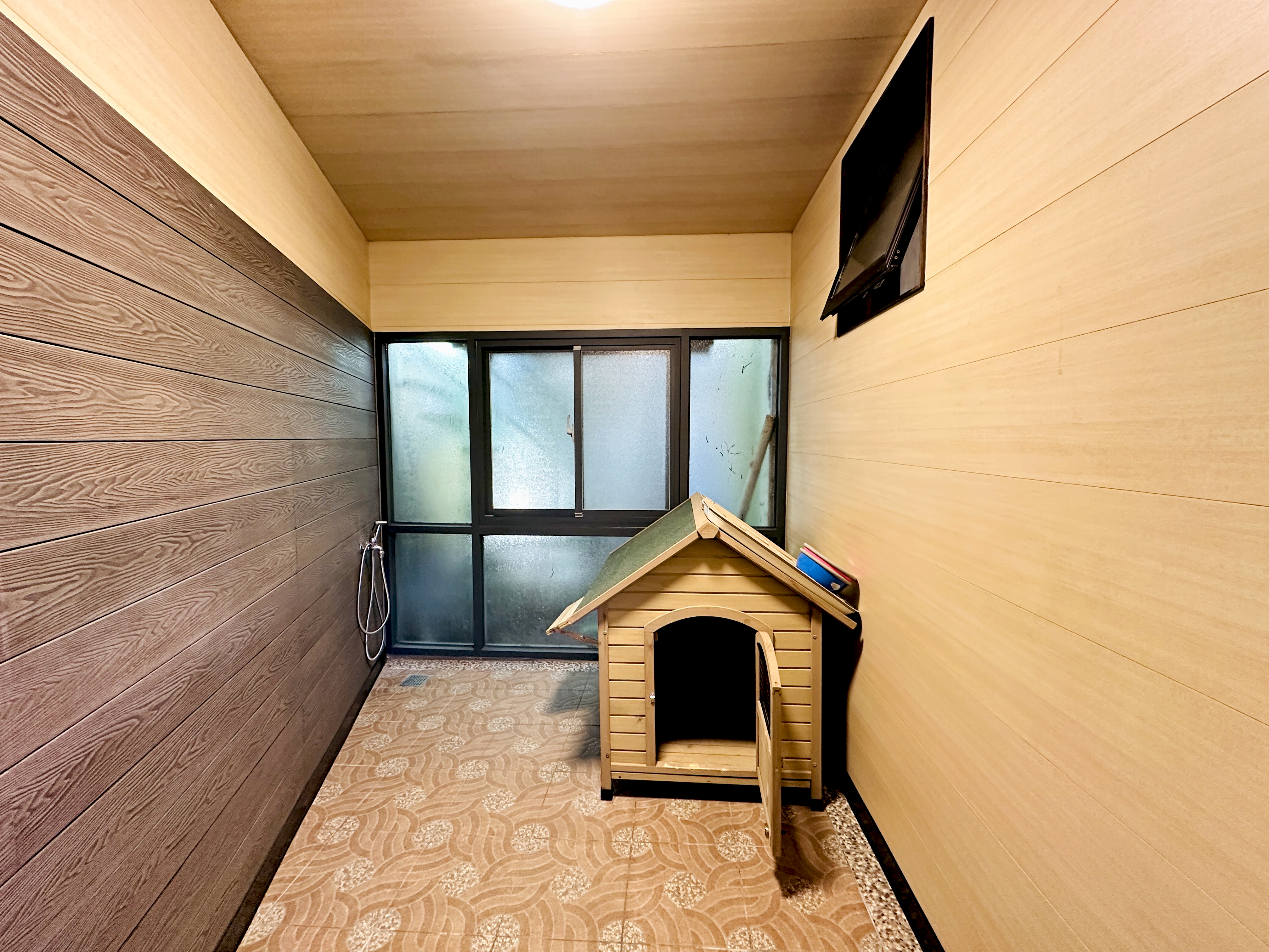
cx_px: 634
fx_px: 513
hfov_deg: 102.1
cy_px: 476
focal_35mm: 14
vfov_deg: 85.7
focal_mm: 2.22
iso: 400
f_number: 2.2
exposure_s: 1/60
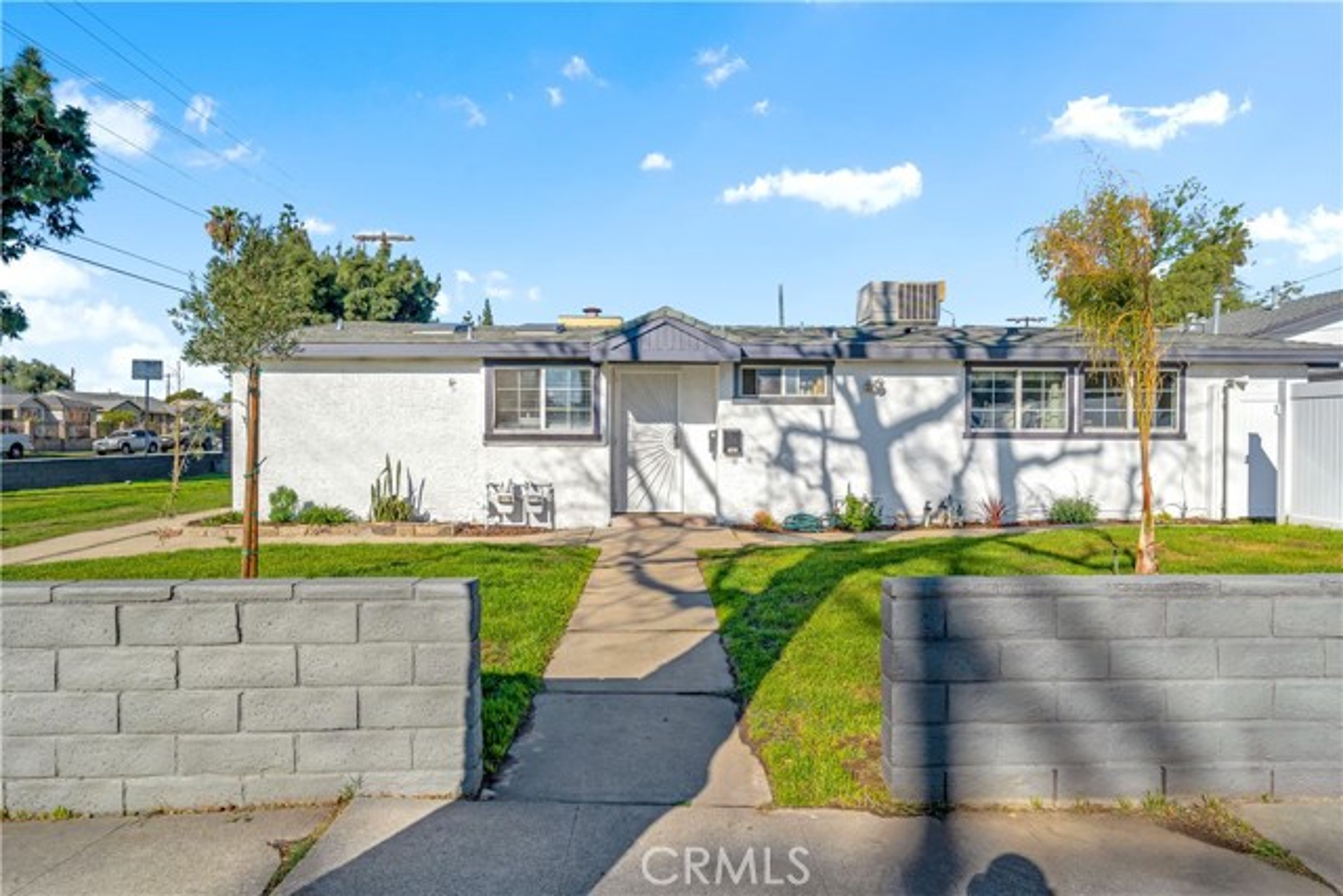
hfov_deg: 84.0
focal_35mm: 20
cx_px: 672
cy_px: 448
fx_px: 746
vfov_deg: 62.0
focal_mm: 20
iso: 250
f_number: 6.3
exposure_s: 1/640
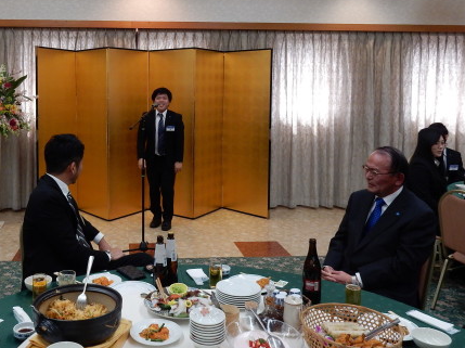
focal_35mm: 35
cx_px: 150
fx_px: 470
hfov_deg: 51.5
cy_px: 115
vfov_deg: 40.1
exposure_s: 1/30
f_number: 3.7
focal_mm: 4.5
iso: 200
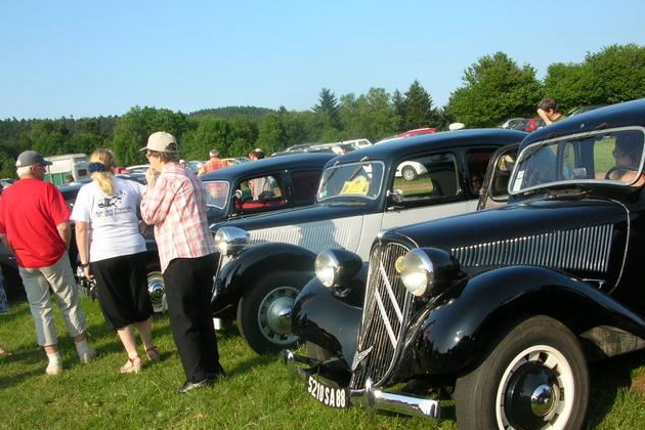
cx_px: 327
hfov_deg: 51.9
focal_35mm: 37
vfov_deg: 35.9
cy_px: 228
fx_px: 663
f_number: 5.6
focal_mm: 5.8
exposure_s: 1/164
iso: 50
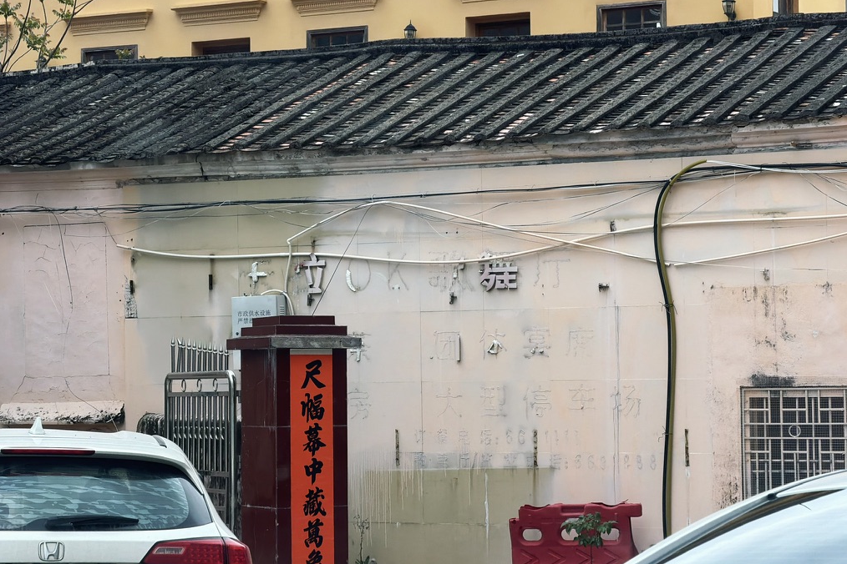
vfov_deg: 13.0
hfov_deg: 19.5
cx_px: 426
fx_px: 2470
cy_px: 264
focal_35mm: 105
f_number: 2.8
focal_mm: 16.89
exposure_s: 1/121
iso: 100
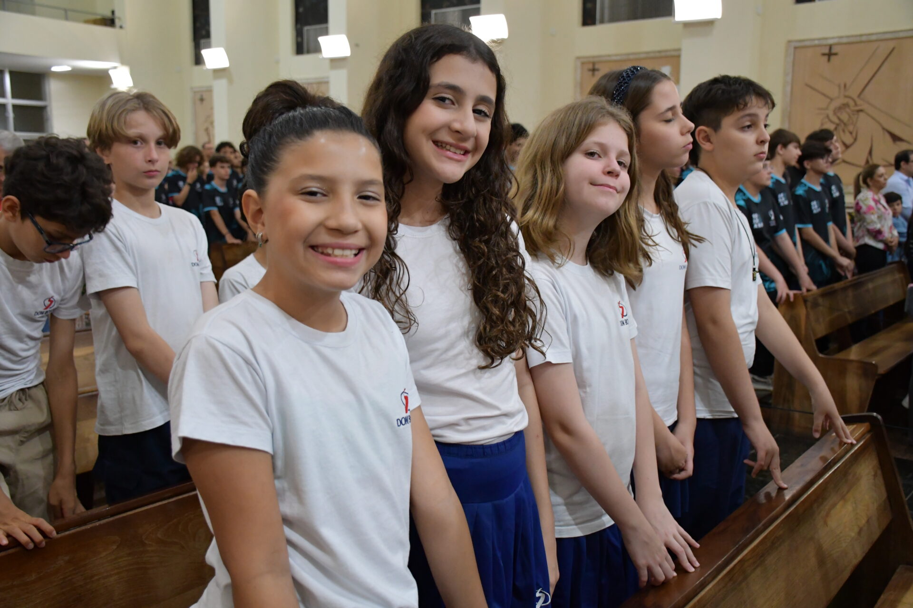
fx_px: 913
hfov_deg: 53.1
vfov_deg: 36.9
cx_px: 456
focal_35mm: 36
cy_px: 304
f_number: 3.8
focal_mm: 24
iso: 3200
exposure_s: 1/80
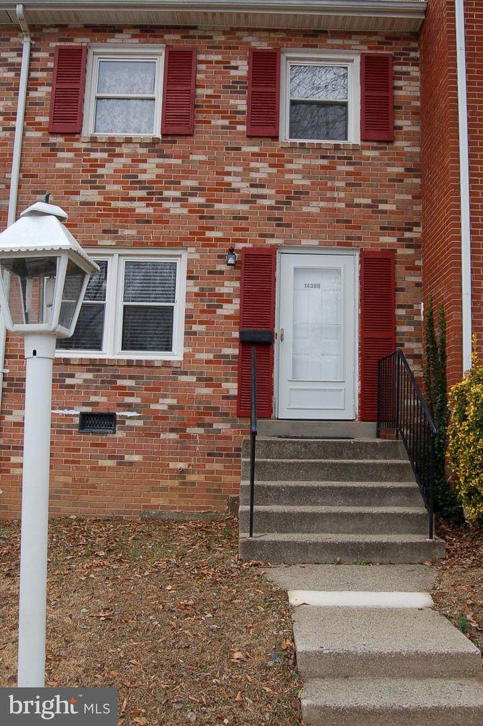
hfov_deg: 39.9
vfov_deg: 57.3
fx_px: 665
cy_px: 363
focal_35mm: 33
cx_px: 242
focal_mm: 22
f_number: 9
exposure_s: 1/100
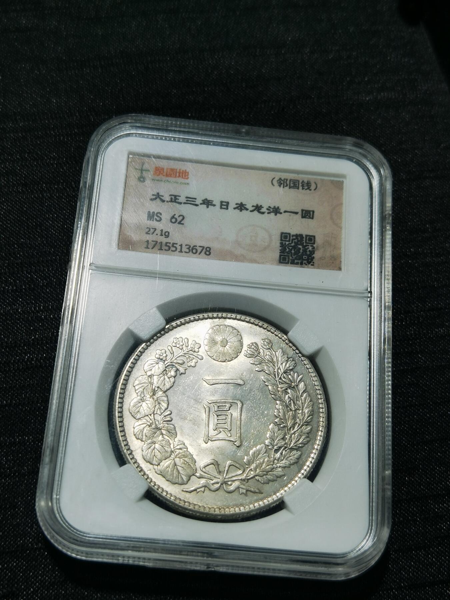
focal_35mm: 56
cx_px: 225
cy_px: 300
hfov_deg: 26.1
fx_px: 971
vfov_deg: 34.3
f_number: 1.9
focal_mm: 6.67
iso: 50
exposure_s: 1/108
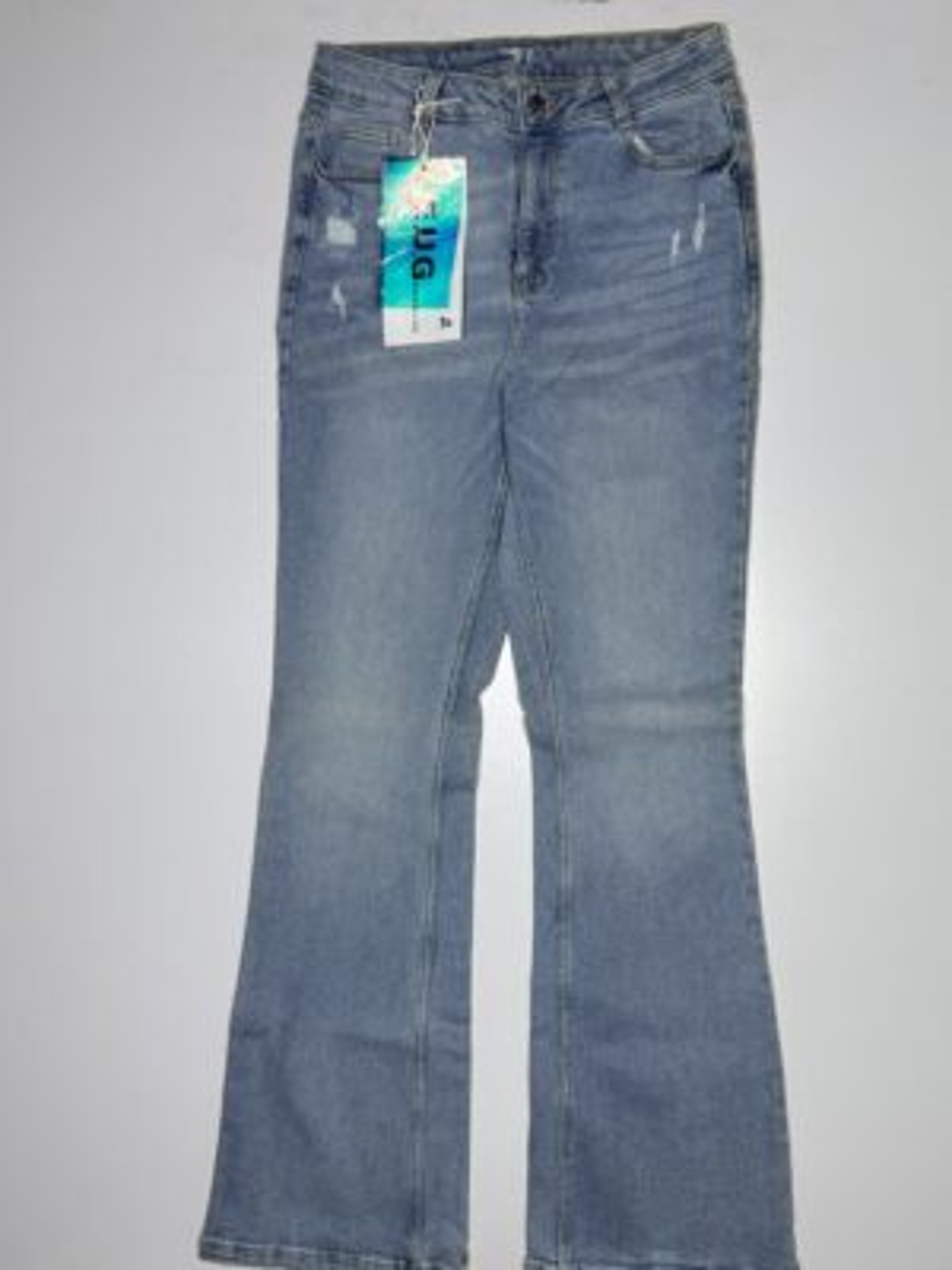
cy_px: 635
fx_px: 880
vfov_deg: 71.6
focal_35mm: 24
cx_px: 476
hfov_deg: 56.8
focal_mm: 6.76
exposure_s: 1/333
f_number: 1.78
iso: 80
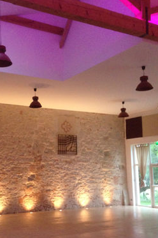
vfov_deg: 40.2
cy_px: 144
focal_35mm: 49
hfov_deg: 27.1
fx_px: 323
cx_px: 39
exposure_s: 1/20
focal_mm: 4.12
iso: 400
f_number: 2.4
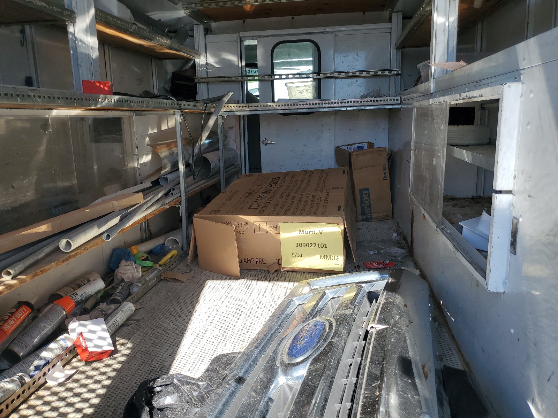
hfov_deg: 67.3
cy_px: 209
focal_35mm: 26
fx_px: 419
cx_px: 279
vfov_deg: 53.1
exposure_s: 1/1000
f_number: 1.5
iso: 50
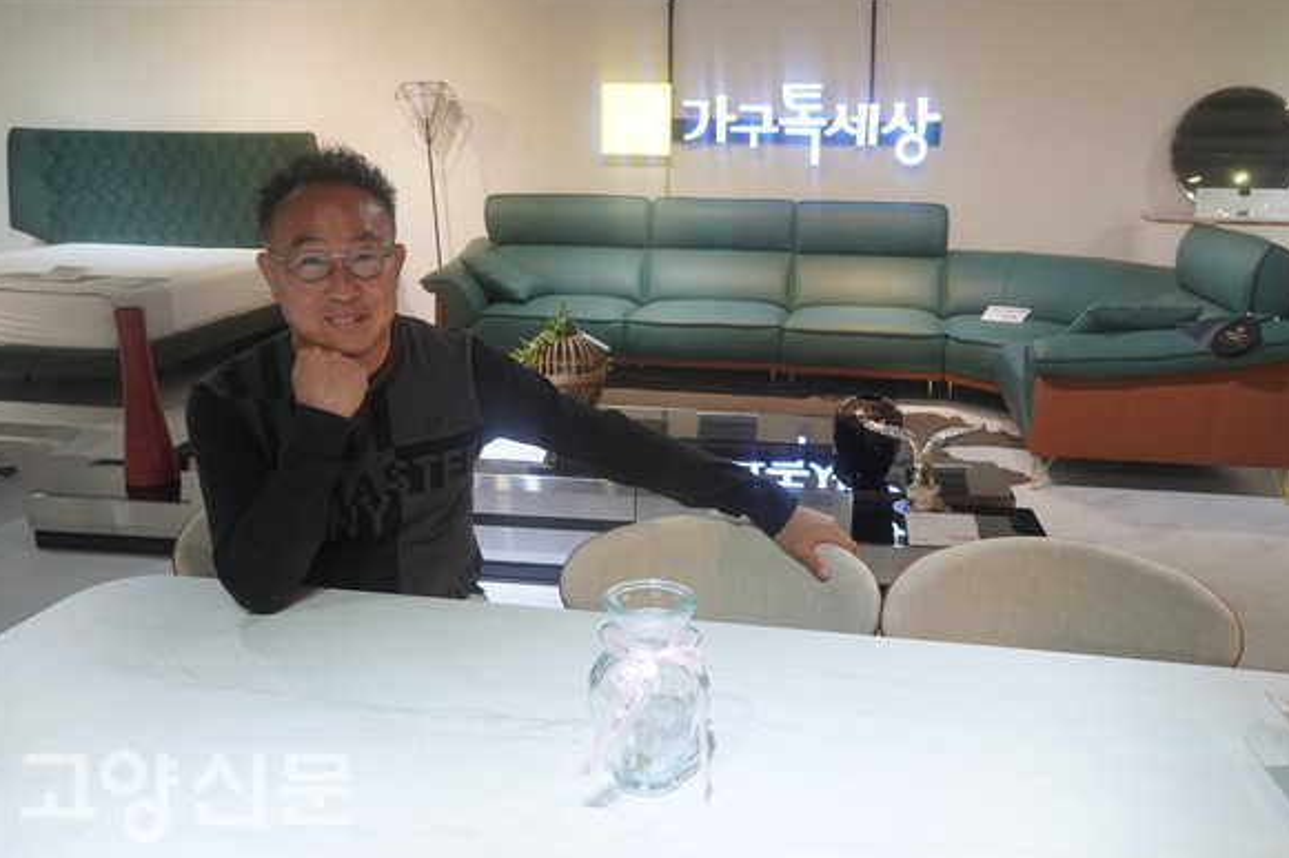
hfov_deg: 60.3
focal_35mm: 31
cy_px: 435
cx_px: 652
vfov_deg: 42.3
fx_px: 1110
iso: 1250
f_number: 4
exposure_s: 1/160
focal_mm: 20
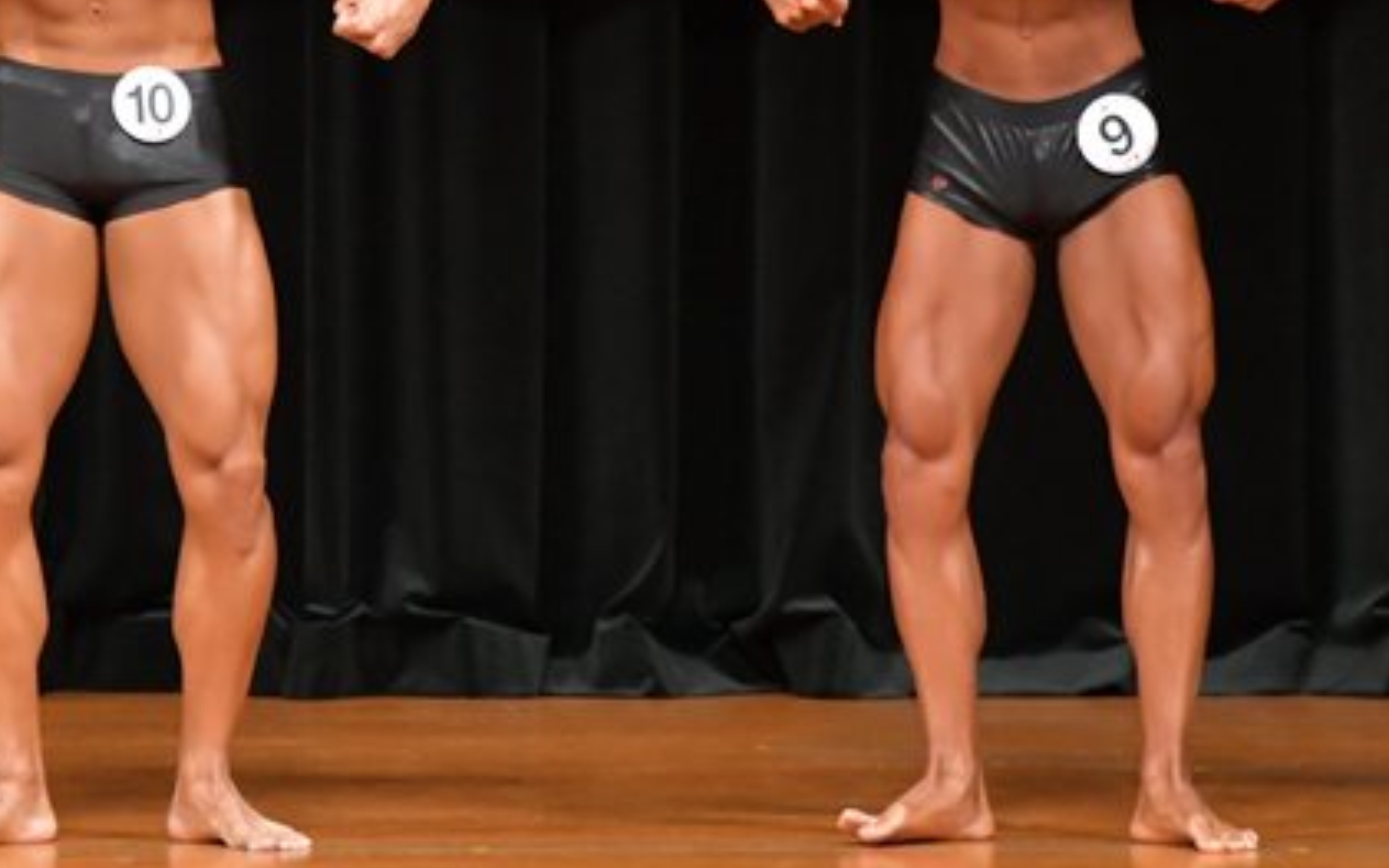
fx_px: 19152
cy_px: 149
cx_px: 361
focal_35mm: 506
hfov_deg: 4.2
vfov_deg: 2.6
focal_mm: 180
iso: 6400
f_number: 5.6
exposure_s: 1/400
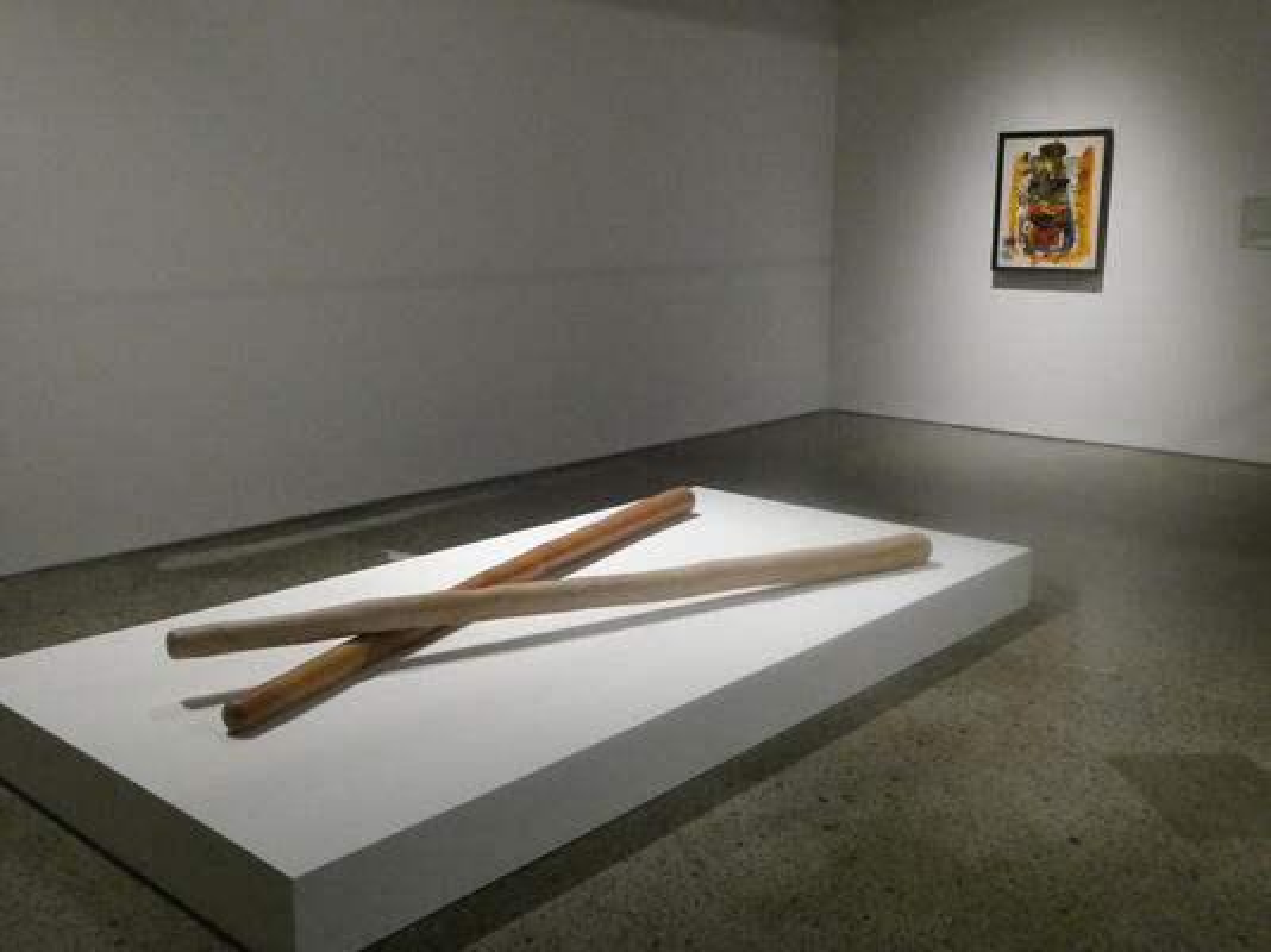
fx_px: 1211
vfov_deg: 42.9
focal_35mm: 33
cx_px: 636
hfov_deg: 55.4
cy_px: 476
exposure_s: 1/80
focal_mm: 5.8
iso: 1250
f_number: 3.6
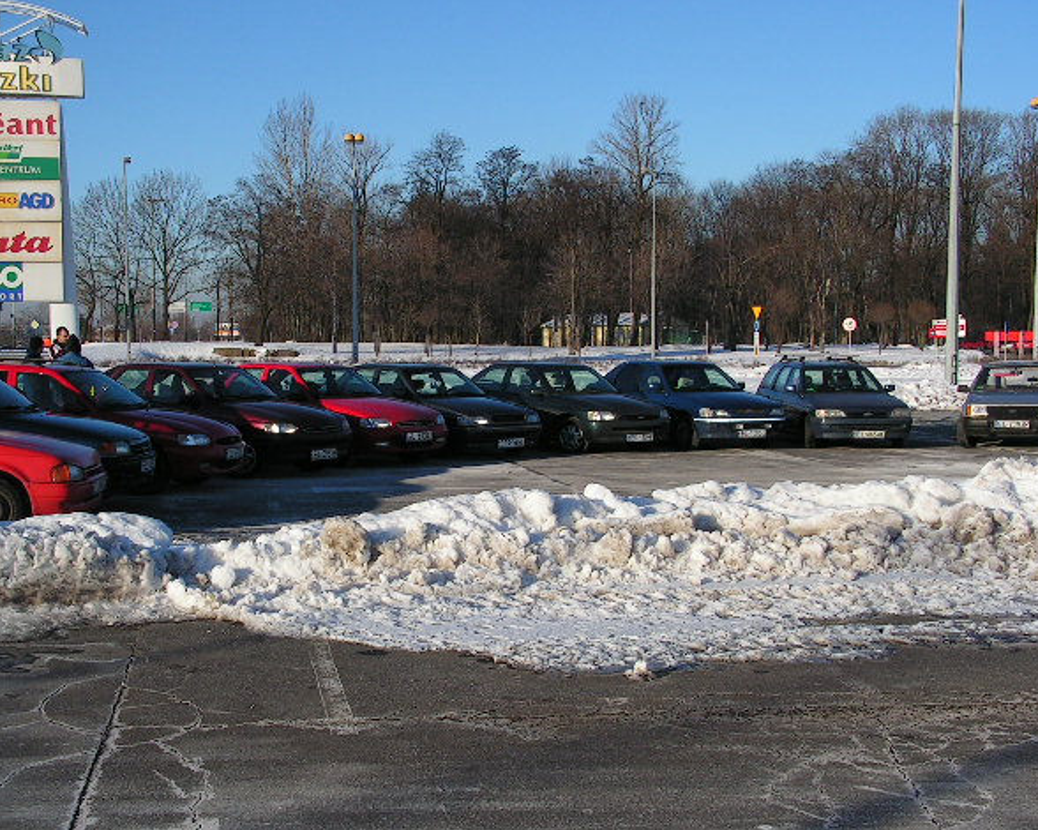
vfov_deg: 29.7
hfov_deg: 36.7
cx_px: 494
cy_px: 420
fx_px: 1566
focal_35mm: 51
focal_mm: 8.1
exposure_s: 1/1600
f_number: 3.2
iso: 100
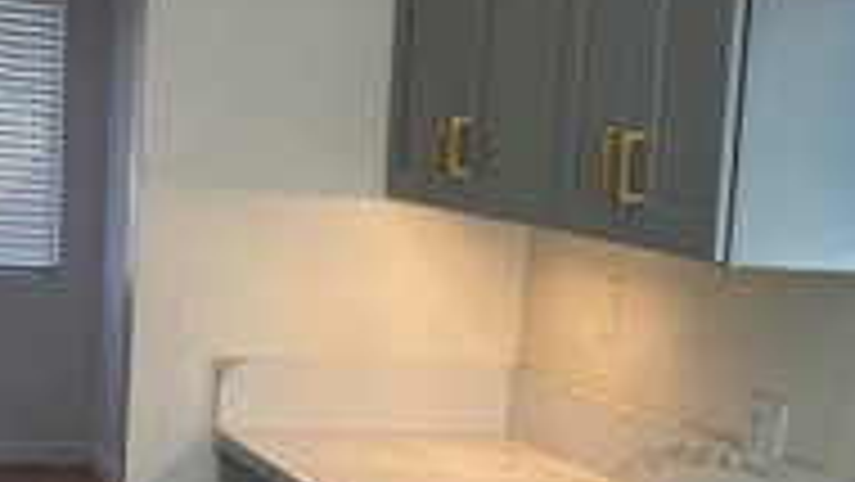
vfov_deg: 13.6
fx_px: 1996
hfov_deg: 23.8
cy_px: 477
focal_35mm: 88
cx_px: 680
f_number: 1.78
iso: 80
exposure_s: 1/300
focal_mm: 6.86
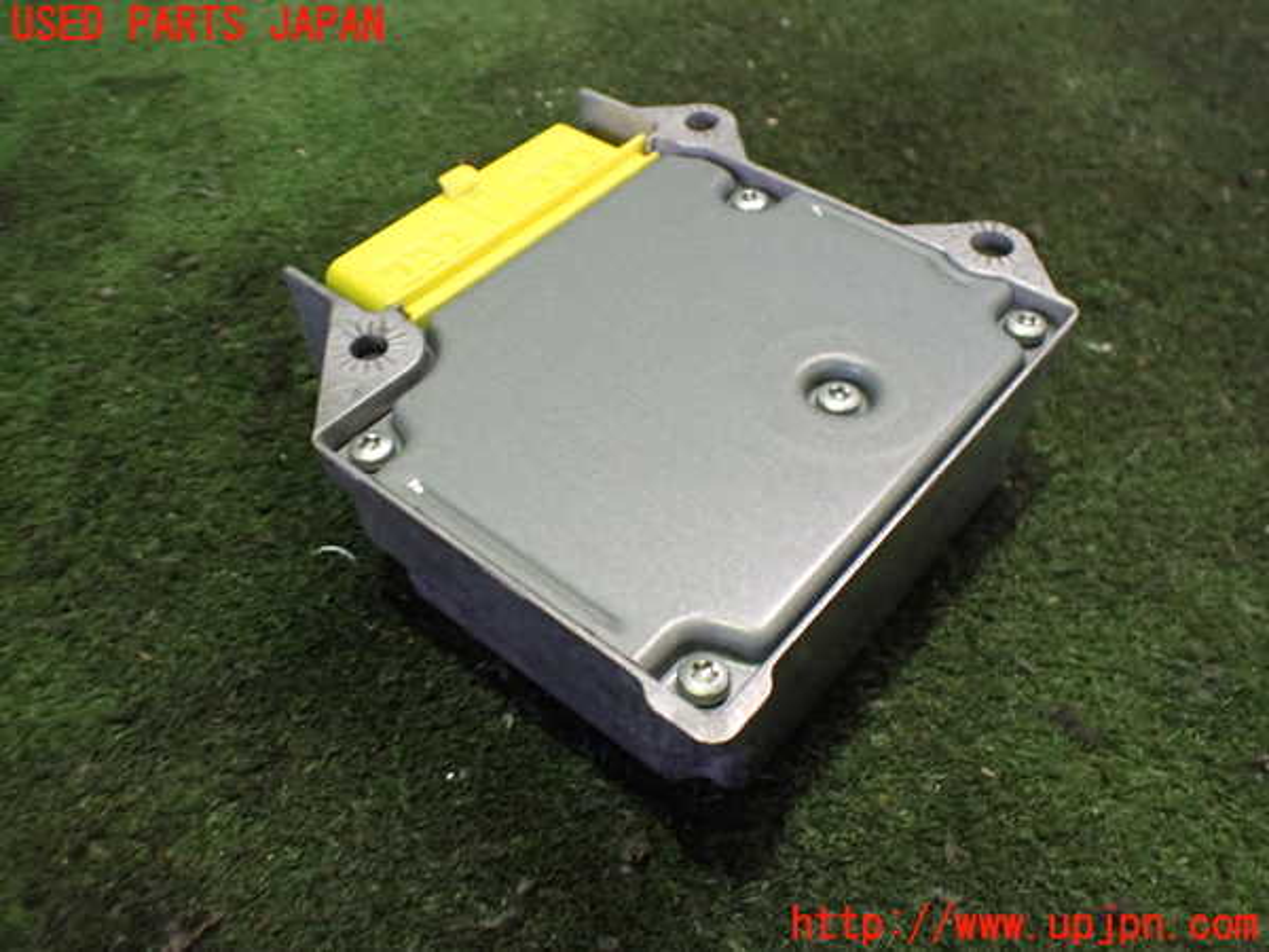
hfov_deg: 60.0
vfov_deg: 46.8
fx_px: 1100
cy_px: 476
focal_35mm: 30
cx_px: 634
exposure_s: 1/50
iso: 800
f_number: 2.3
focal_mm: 5.4
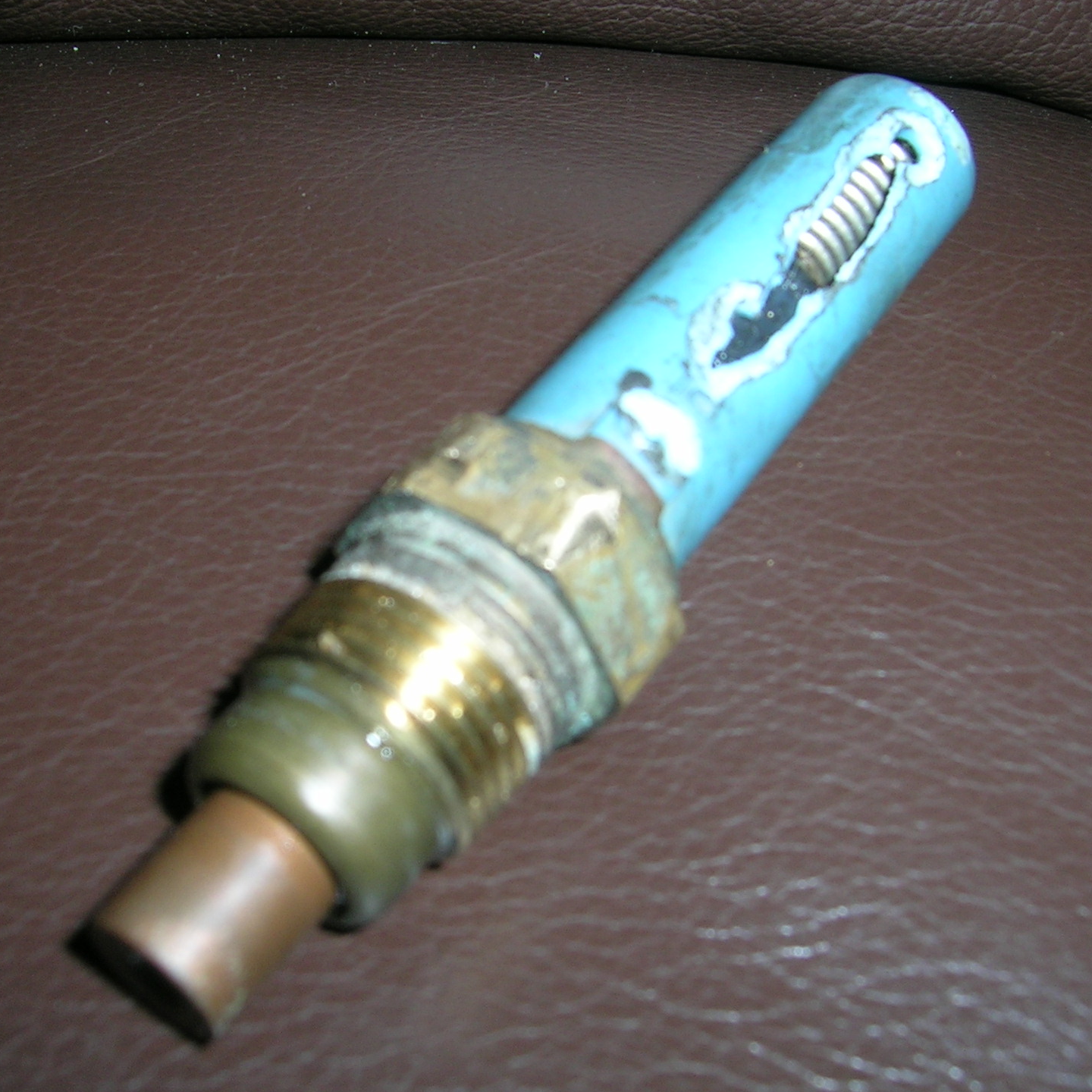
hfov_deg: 38.3
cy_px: 551
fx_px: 1570
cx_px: 488
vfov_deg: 38.3
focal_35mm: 44
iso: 50
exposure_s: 1/60.1
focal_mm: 5.4
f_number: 4.8
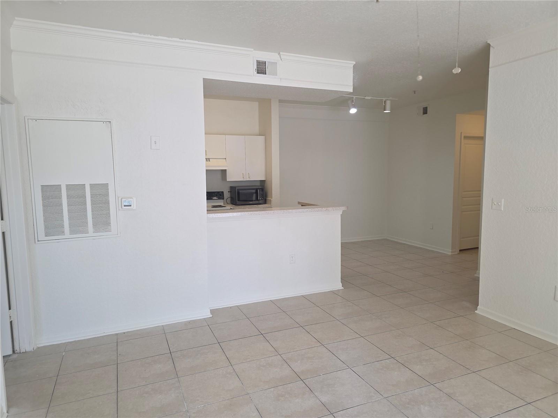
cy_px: 209
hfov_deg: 73.9
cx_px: 279
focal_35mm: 23
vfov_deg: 58.9
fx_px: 371
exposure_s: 1/60
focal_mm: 6.3
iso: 50
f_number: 1.7
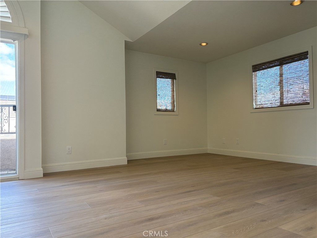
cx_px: 158
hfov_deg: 67.3
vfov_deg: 53.1
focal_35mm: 26
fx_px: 238
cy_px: 119
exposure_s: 1/120
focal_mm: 5.96
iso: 125
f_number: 1.6
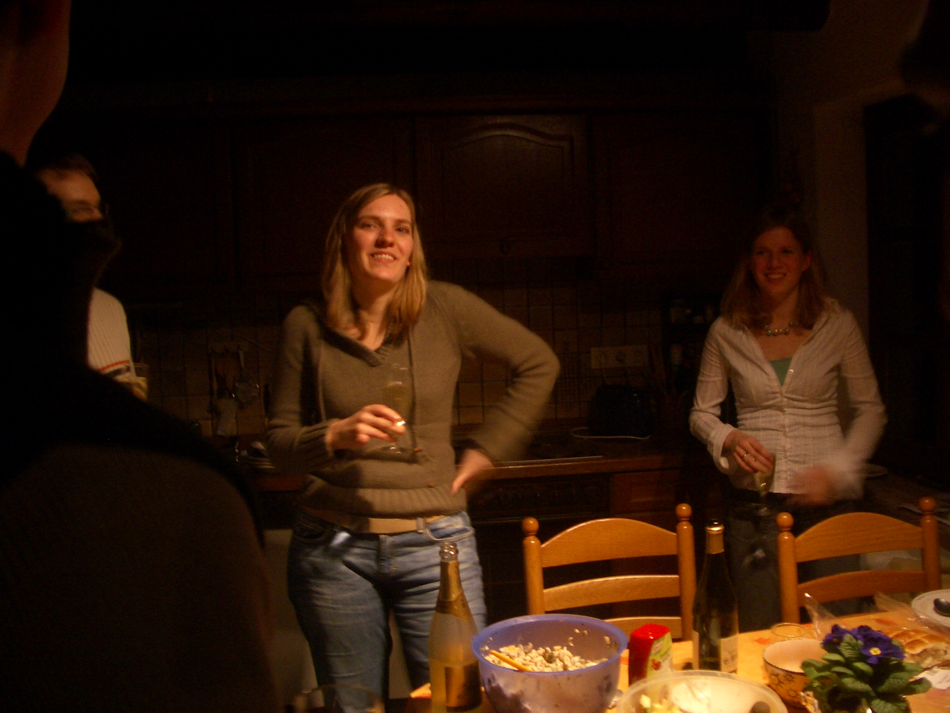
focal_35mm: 35
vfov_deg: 40.7
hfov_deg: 52.6
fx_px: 961
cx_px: 475
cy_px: 356
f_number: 2.6
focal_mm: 5.8
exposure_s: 1/8
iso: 100
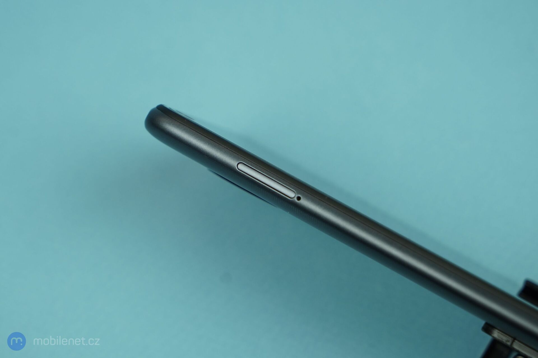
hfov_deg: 28.8
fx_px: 1046
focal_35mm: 70
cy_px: 179
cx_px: 269
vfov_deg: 19.5
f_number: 5.6
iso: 640
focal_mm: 70
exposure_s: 1/160
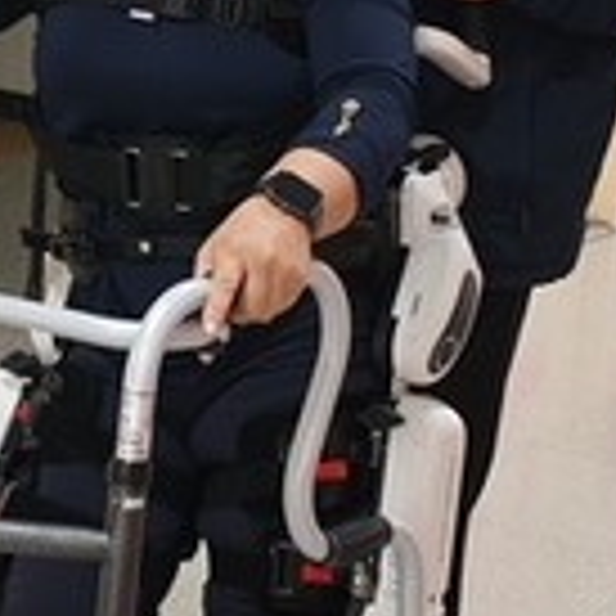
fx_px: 2033
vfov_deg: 17.2
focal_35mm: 101
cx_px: 157
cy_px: 238
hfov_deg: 17.1
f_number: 2.4
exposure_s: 1/60
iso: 200
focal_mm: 4.3
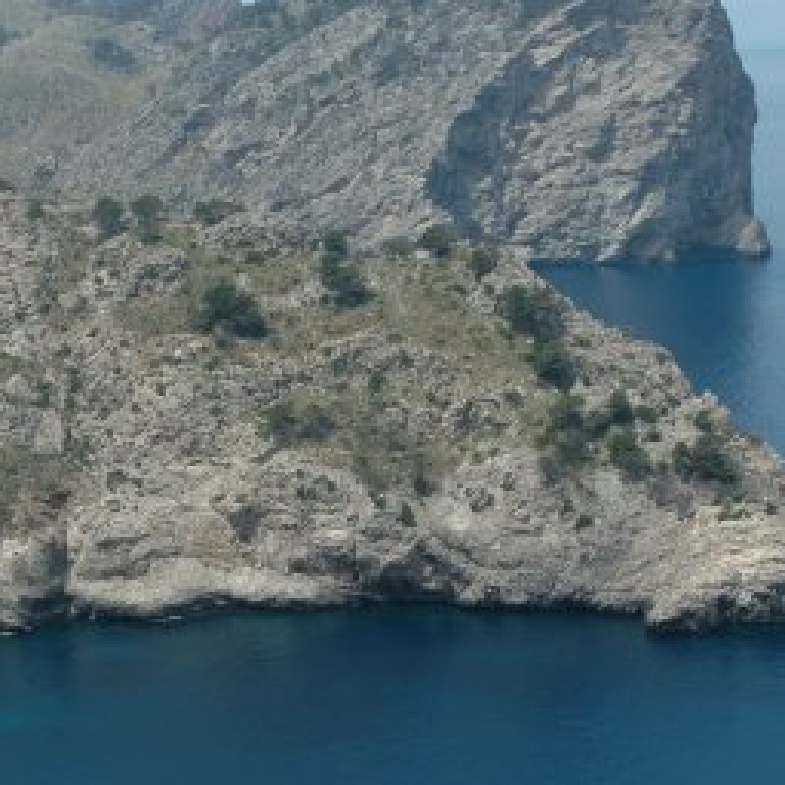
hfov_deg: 20.1
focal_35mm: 86
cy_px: 417
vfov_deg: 20.2
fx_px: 2206
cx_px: 310
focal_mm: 24
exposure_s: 1/400
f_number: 10
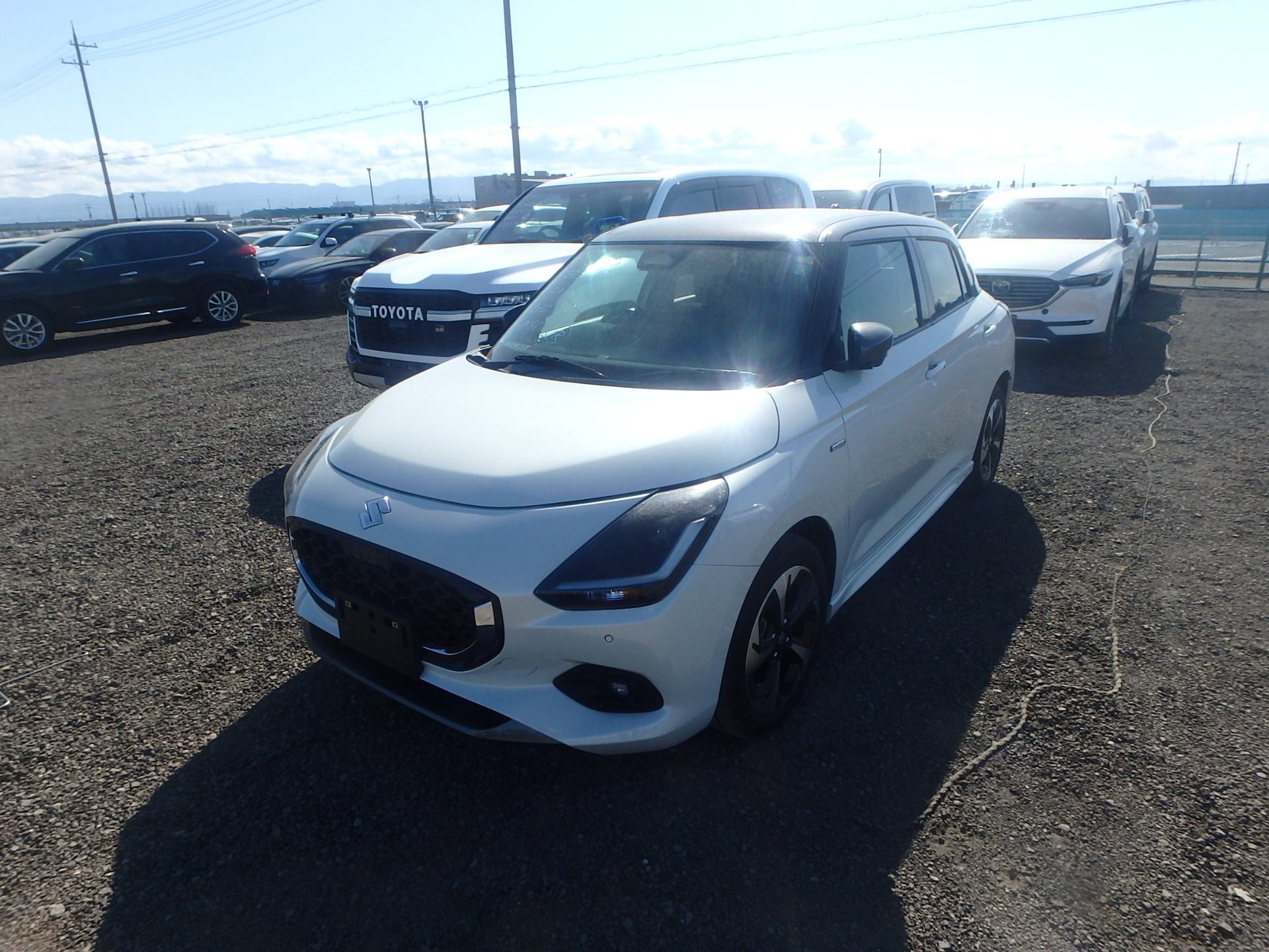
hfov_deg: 79.0
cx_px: 634
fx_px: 770
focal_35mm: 21
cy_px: 476
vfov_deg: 63.4
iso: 125
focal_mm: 3.7
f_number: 6
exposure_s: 1/500
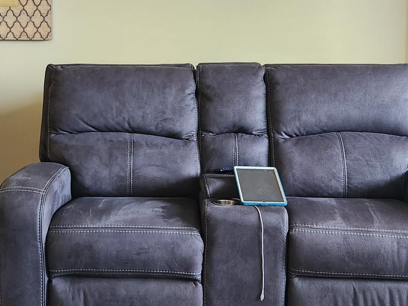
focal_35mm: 59
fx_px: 696
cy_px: 58
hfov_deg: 32.6
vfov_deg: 24.4
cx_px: 173
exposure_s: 1/120
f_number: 1.8
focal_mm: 5.4
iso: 400
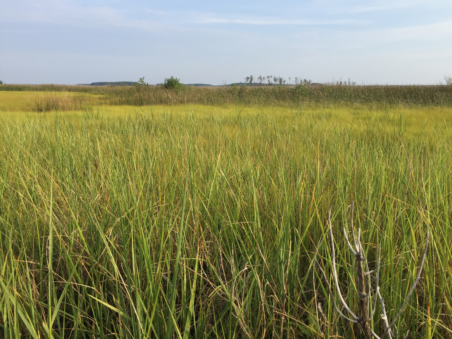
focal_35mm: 29
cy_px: 170
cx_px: 226
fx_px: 379
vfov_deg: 48.2
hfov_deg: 61.7
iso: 32
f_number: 2.2
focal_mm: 4.15
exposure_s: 1/1412
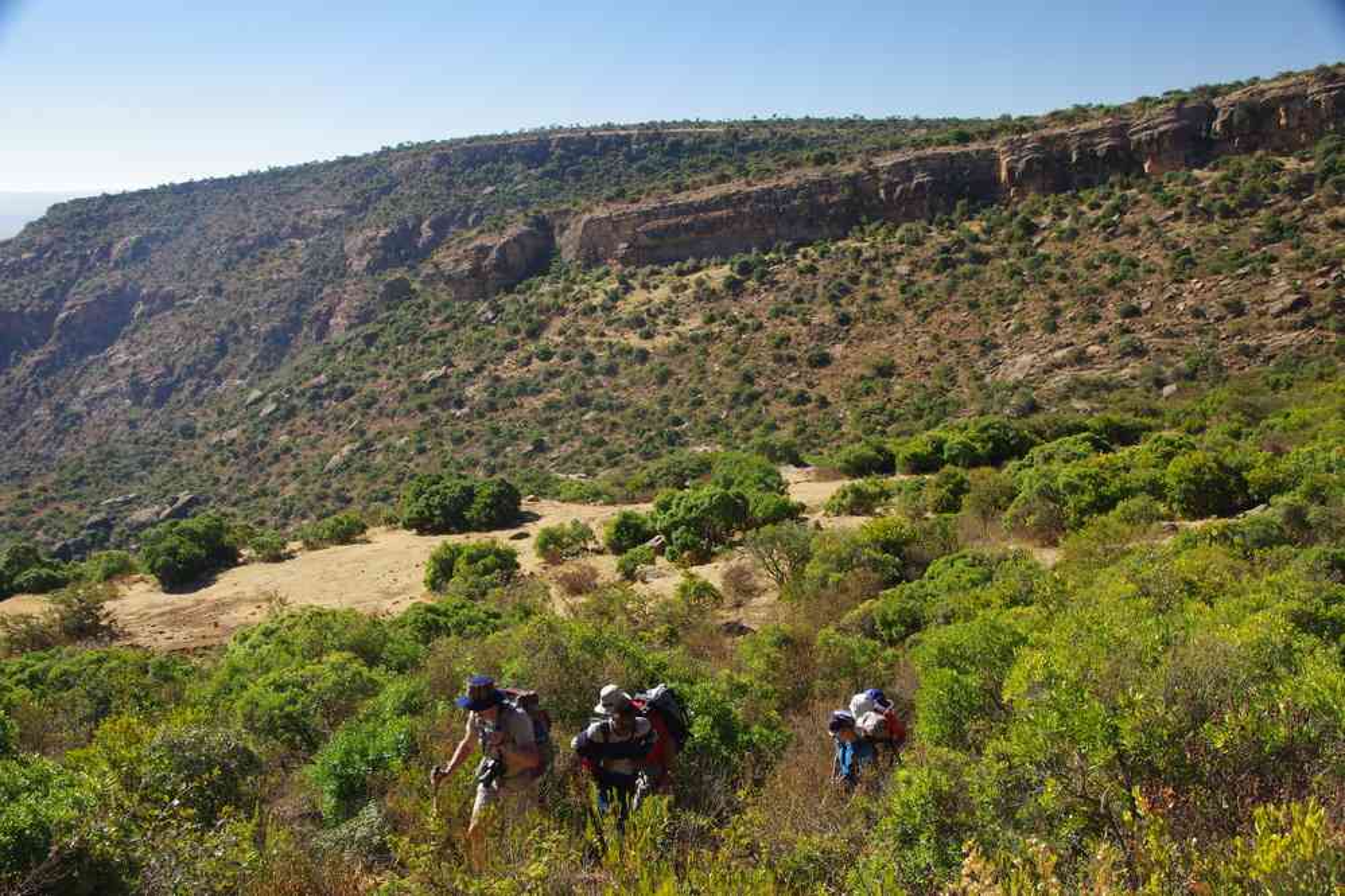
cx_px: 672
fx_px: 1401
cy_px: 448
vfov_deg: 35.5
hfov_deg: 51.3
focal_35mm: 38
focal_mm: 25
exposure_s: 1/50
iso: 200
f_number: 11
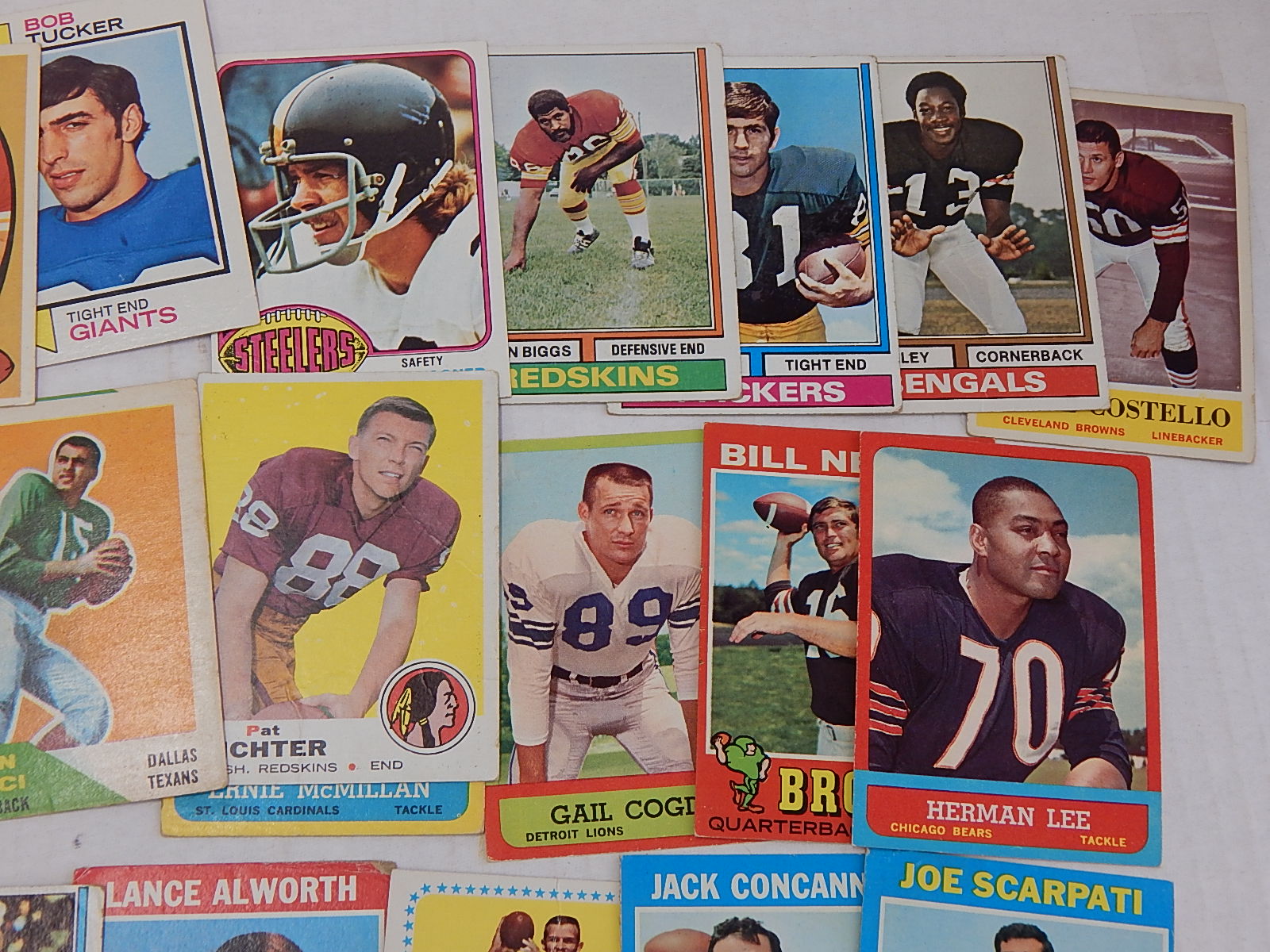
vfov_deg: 27.0
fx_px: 1981
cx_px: 635
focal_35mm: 54
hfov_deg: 35.5
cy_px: 476
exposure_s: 1/30
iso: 125
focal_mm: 9.7
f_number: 3.8
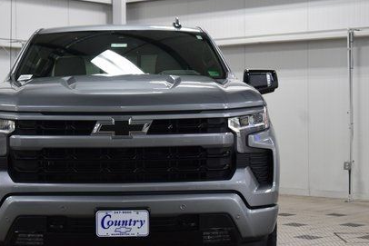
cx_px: 122
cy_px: 136
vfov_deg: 16.5
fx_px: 849
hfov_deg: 24.4
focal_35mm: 83
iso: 1600
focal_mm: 35
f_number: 8
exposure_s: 1/60
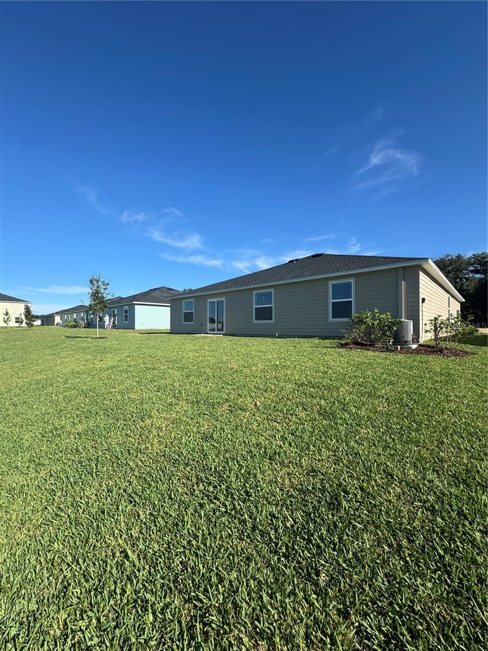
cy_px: 326
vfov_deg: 102.1
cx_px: 244
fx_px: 263
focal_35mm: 14
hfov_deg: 85.7
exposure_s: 1/1600
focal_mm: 2.22
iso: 50
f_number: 2.2
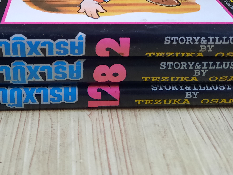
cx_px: 70
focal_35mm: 51
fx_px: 343
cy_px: 0
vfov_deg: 27.0
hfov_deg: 36.9
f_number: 2
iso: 640
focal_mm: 4.6
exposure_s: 1/25
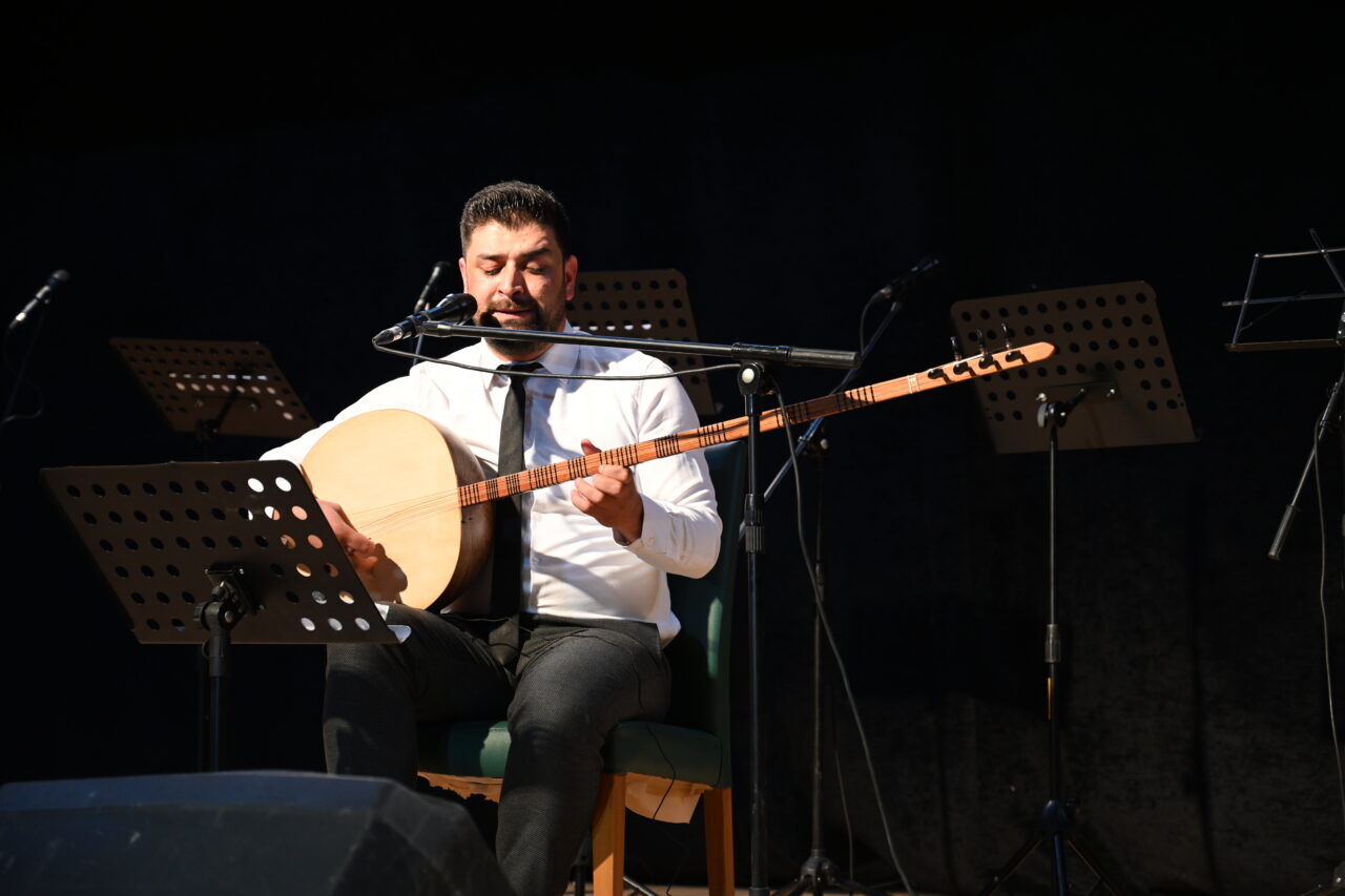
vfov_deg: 19.5
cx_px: 672
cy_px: 448
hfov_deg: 28.8
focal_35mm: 70
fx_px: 2615
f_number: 4
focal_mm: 70
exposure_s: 1/80
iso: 1000
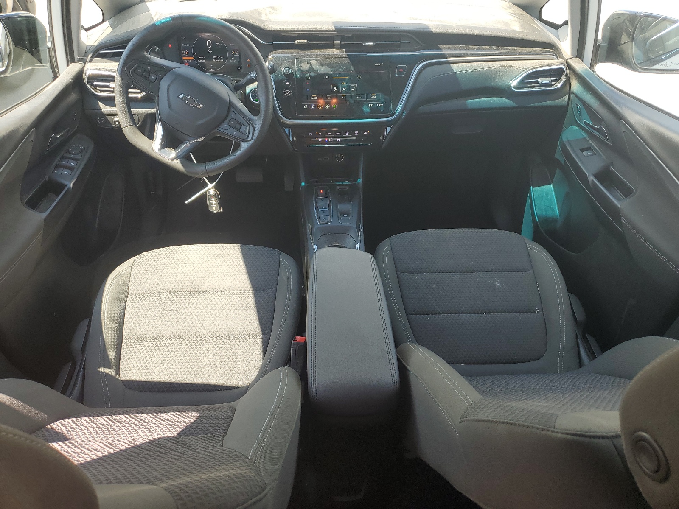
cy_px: 254
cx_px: 340
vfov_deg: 53.1
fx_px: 510
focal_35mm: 26
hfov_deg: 67.3
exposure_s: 1/227
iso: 50
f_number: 1.5
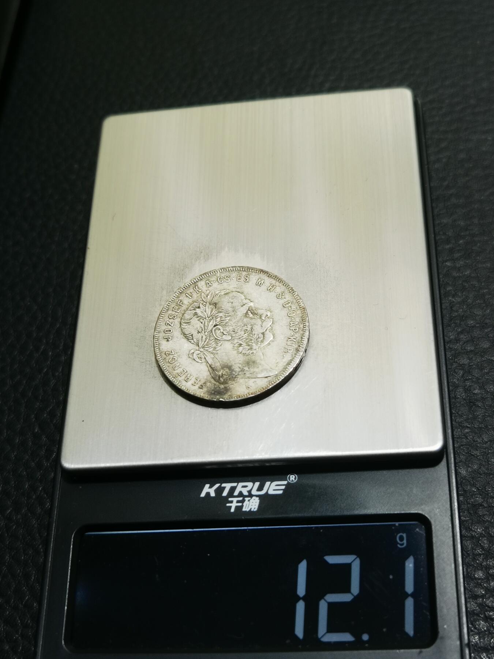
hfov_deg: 30.3
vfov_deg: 39.7
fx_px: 913
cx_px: 247
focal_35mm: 48
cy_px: 330
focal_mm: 6.67
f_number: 1.9
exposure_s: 1/100
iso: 100
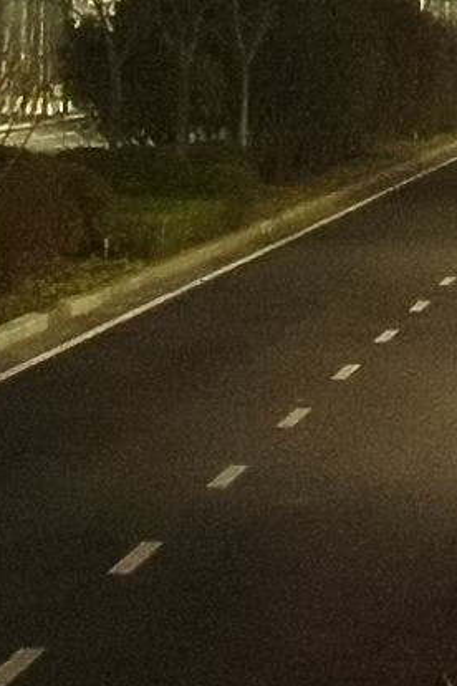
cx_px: 404
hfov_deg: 5.7
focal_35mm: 241
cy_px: -510
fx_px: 4589
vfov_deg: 8.3
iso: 800
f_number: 2.8
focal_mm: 4.39
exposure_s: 1/4
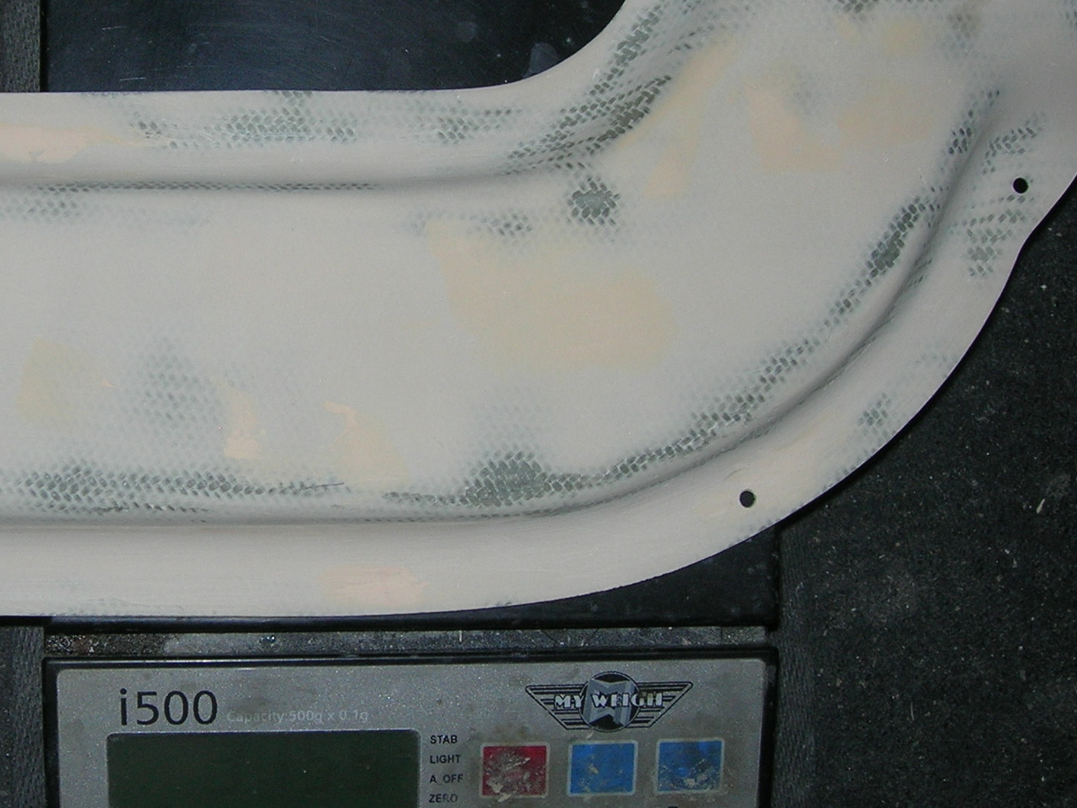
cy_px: 354
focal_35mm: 70
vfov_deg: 21.0
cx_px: 302
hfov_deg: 27.5
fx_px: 2178
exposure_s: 1/60.1
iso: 64
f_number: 2.8
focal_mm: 7.8
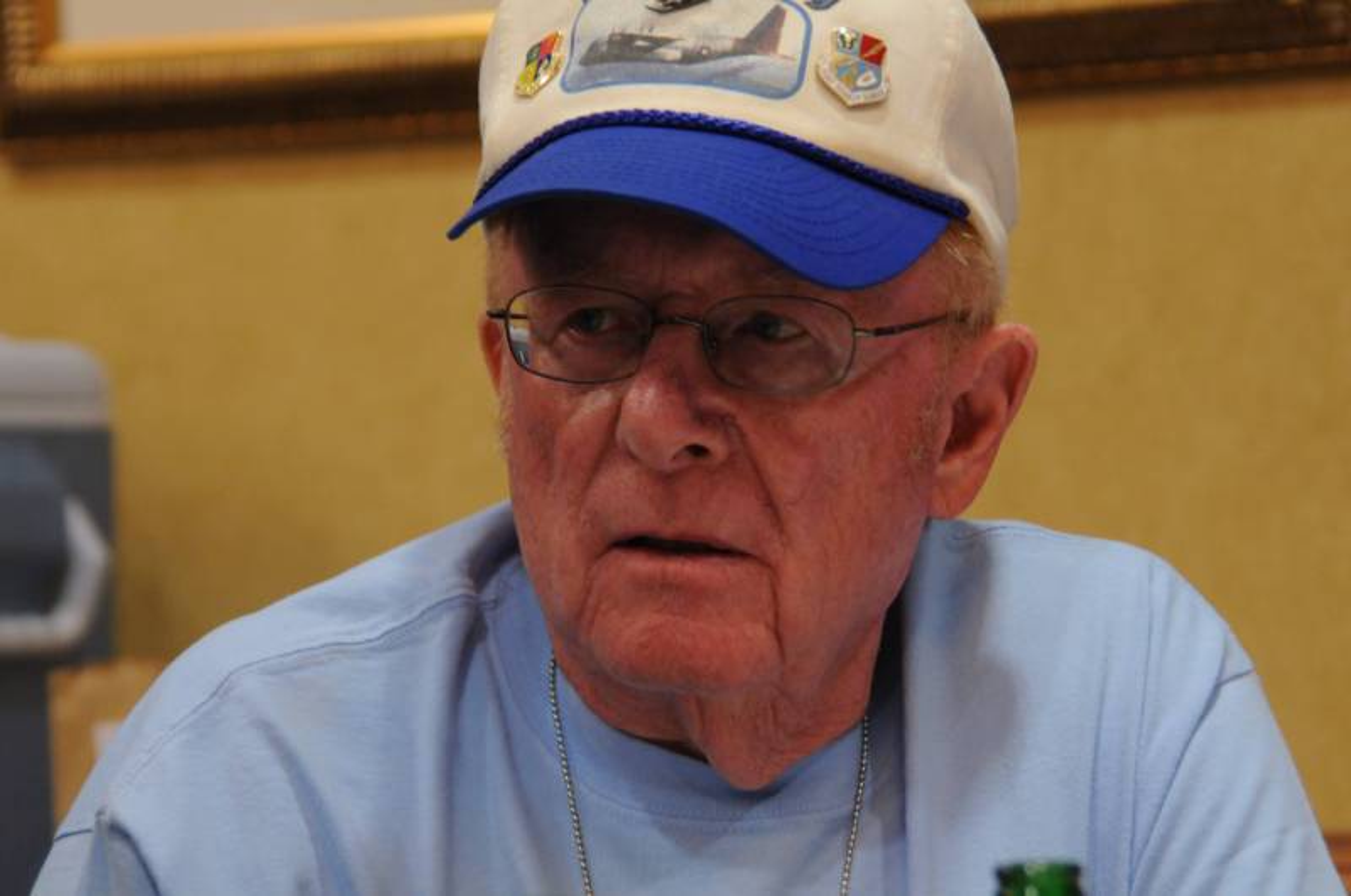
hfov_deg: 10.2
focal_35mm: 202
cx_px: 676
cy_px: 448
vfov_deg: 6.8
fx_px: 7589
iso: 1250
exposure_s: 1/30
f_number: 6
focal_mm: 135
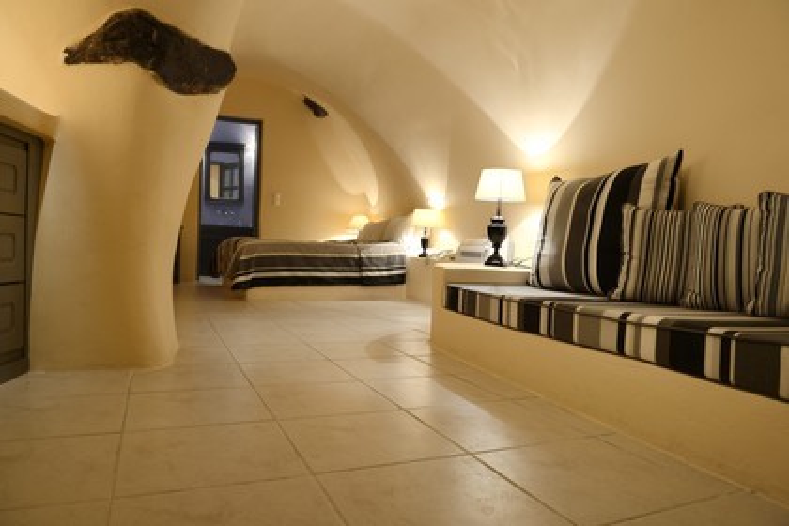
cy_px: 263
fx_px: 526
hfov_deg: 73.7
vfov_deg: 53.1
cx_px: 394
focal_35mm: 24
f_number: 5.6
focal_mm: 24
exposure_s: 1/5
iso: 400
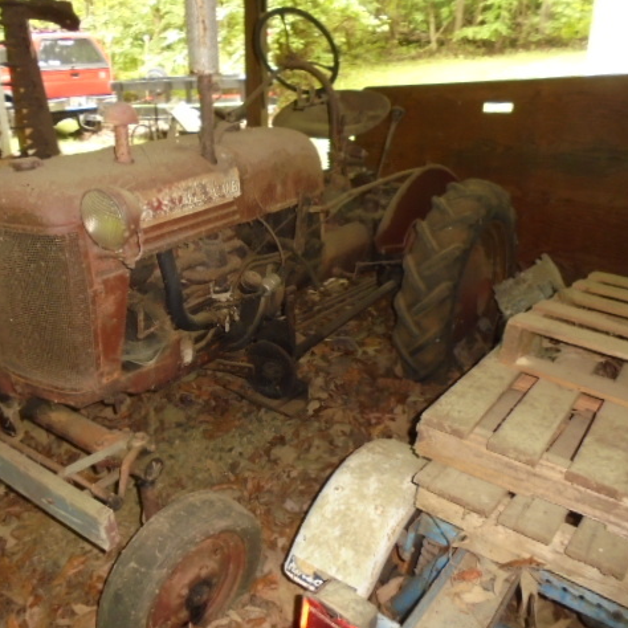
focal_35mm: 31
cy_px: 314
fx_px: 636
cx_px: 253
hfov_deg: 52.2
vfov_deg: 52.5
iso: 400
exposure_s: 1/30
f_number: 3.5
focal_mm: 4.6
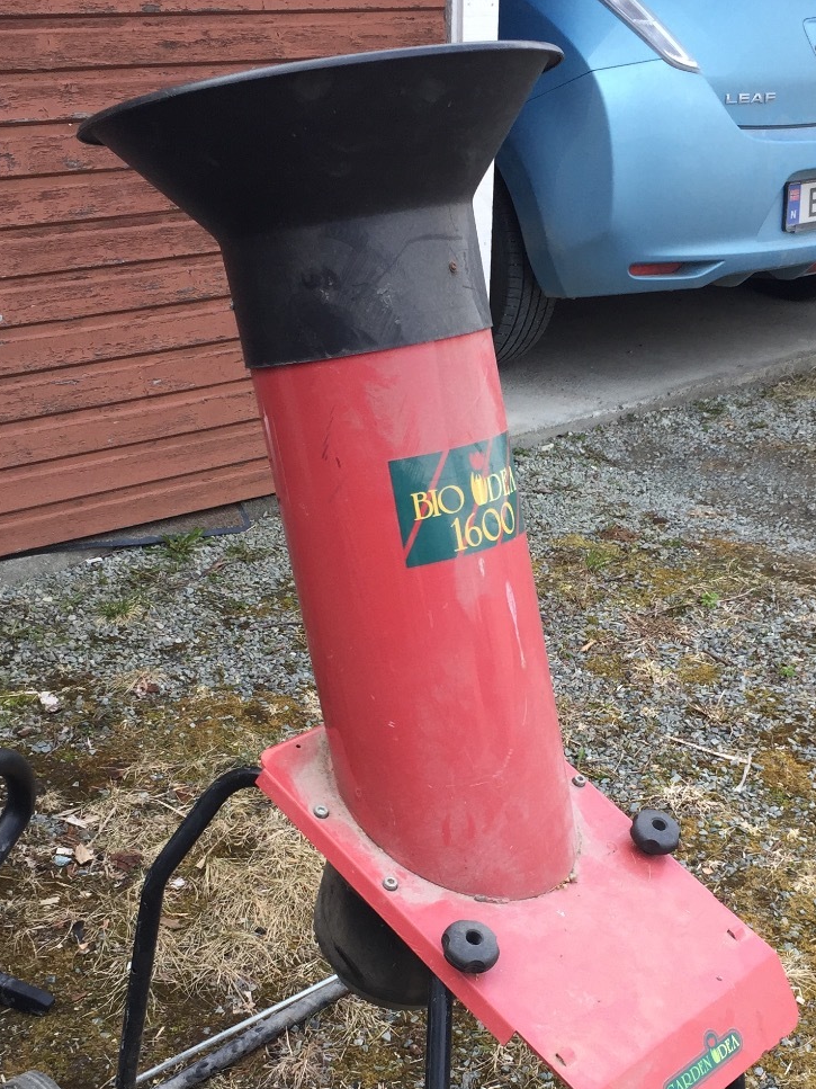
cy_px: 648
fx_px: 1509
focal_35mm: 48
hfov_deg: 30.2
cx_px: 492
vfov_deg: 39.5
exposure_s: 1/100
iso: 50
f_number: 2.2
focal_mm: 4.15
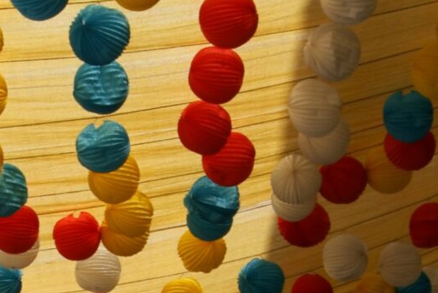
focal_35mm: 255
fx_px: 3111
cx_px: -5
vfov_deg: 5.3
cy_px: 603
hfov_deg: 8.0
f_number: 16
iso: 100
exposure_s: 1/80
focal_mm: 35
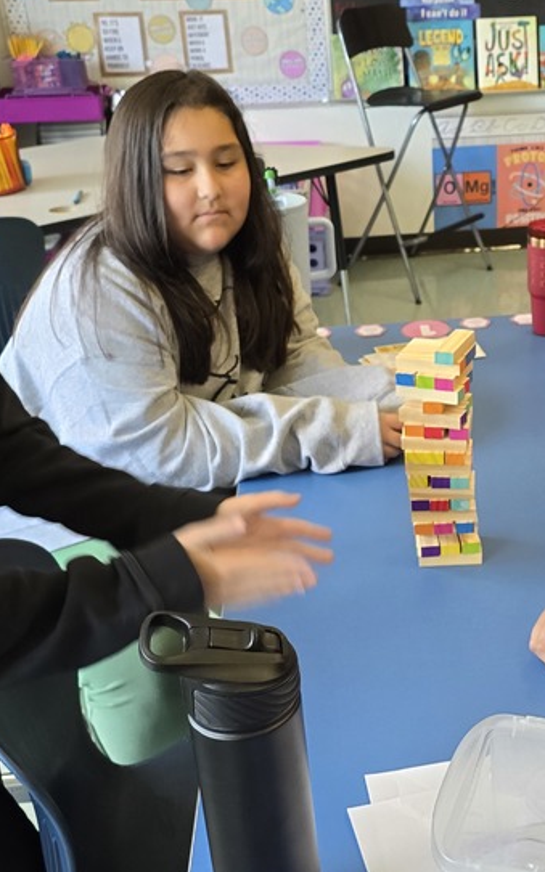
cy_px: 421
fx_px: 1094
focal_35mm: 46
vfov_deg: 43.5
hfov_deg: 27.5
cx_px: 421
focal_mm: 6.3
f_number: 1.7
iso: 160
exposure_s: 1/120
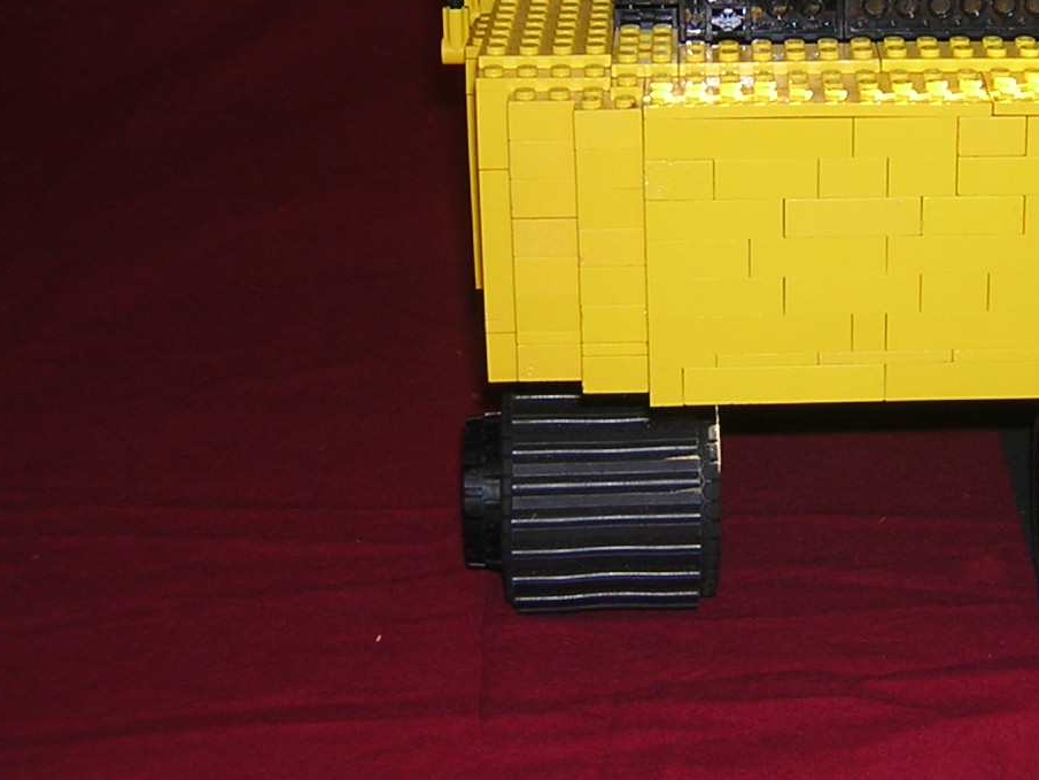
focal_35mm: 76
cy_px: 129
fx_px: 2281
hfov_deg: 25.3
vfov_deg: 19.2
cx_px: 814
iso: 100
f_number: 2.8
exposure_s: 1/60.1
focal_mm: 5.6
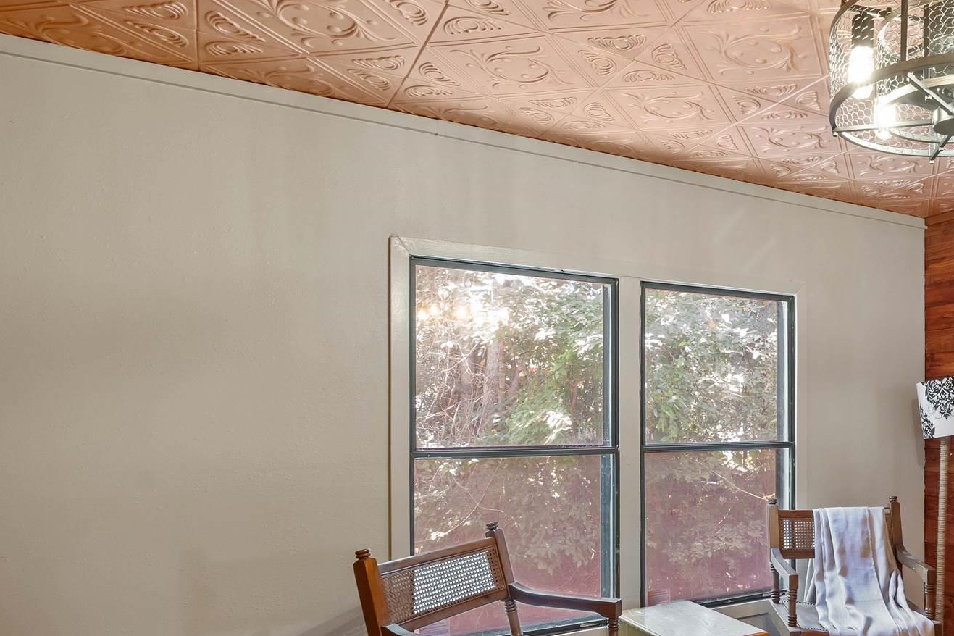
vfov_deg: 45.0
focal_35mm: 28
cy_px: 469
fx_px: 742
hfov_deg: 59.9
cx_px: 771
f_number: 9
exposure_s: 1/3
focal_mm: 12
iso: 500
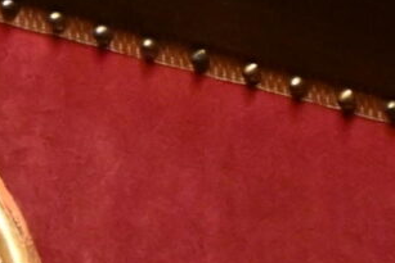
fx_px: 20582
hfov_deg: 1.1
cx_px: -480
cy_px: 475
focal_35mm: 1875
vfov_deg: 0.7
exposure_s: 1/250
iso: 2500
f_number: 2.8
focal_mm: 200
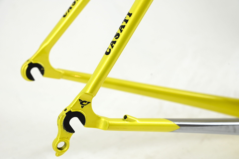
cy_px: 80
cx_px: 120
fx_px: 465
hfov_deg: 28.9
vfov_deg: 19.4
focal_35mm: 70
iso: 320
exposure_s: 1/50
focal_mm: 70
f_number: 8
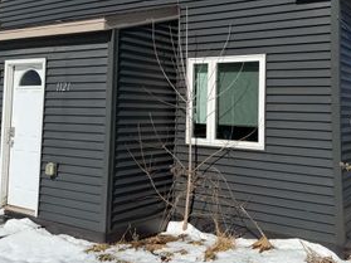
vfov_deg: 33.1
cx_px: 199
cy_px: 75
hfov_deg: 43.8
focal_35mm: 43
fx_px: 436
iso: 80
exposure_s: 1/8130
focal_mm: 6.76
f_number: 1.78
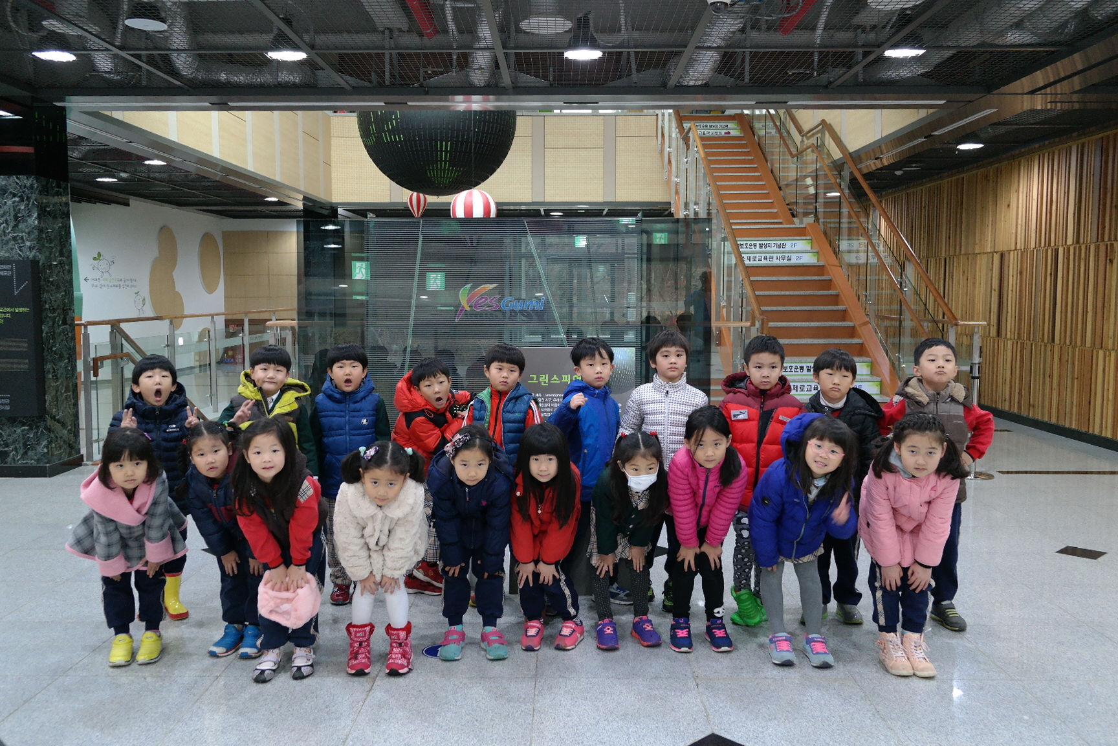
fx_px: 932
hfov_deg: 61.9
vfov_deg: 43.6
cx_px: 559
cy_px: 373
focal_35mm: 30
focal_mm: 20
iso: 800
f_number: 3.5
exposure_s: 1/40
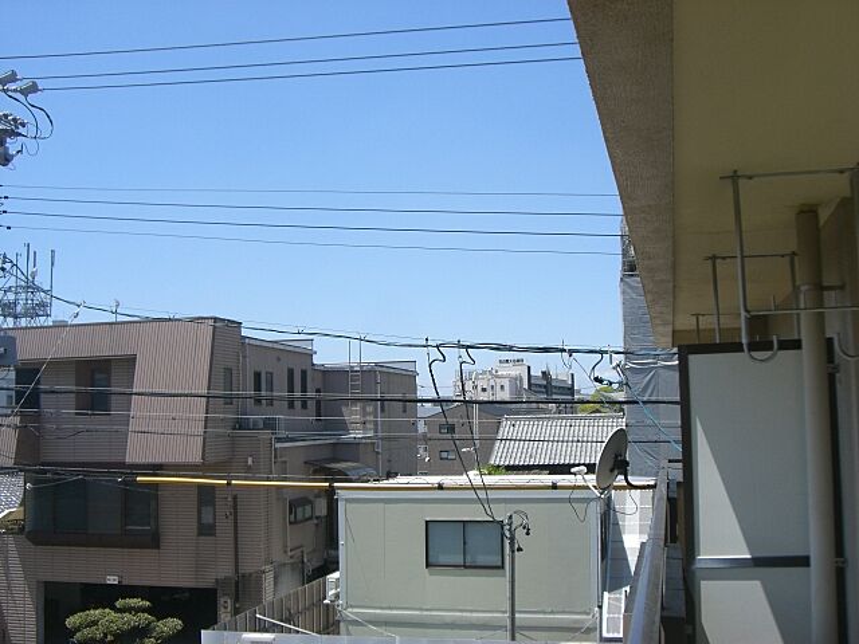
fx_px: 943
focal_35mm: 38
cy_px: 322
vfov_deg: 37.7
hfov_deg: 49.0
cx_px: 430
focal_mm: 6.2
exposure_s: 1/500
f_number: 4.3
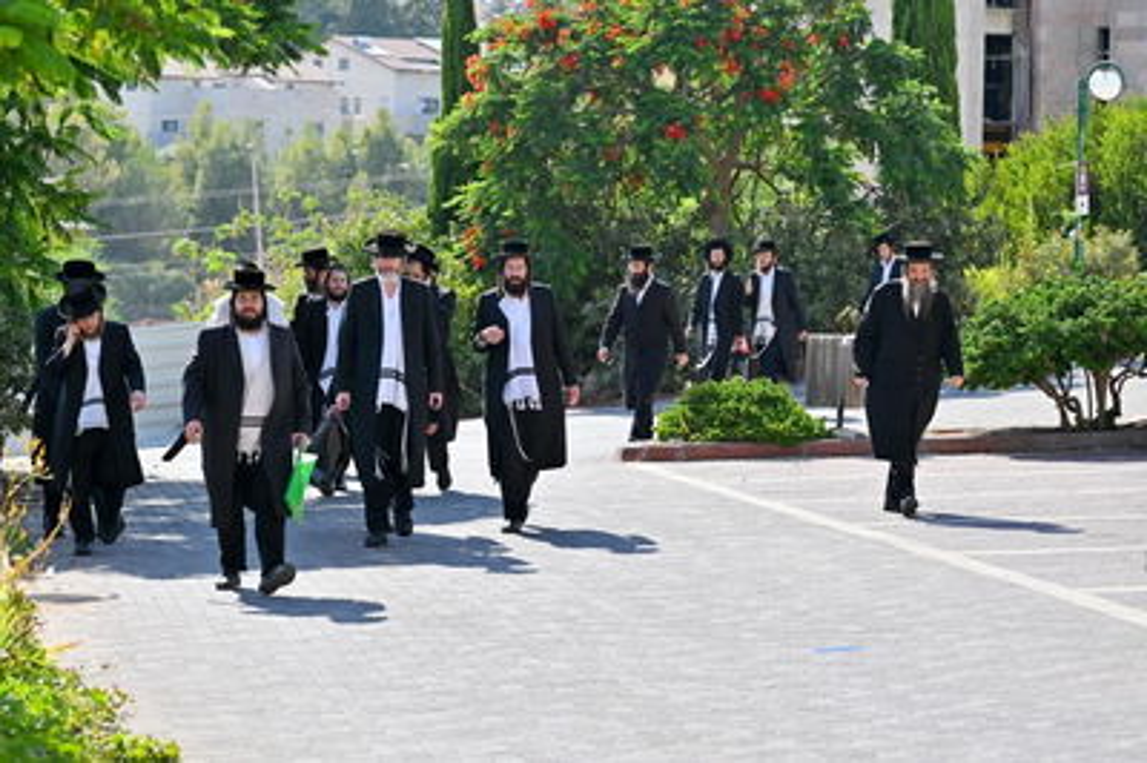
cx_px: 574
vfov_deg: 11.4
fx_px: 3820
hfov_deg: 17.1
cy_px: 382
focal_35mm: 120
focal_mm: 80
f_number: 4
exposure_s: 1/800
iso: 50
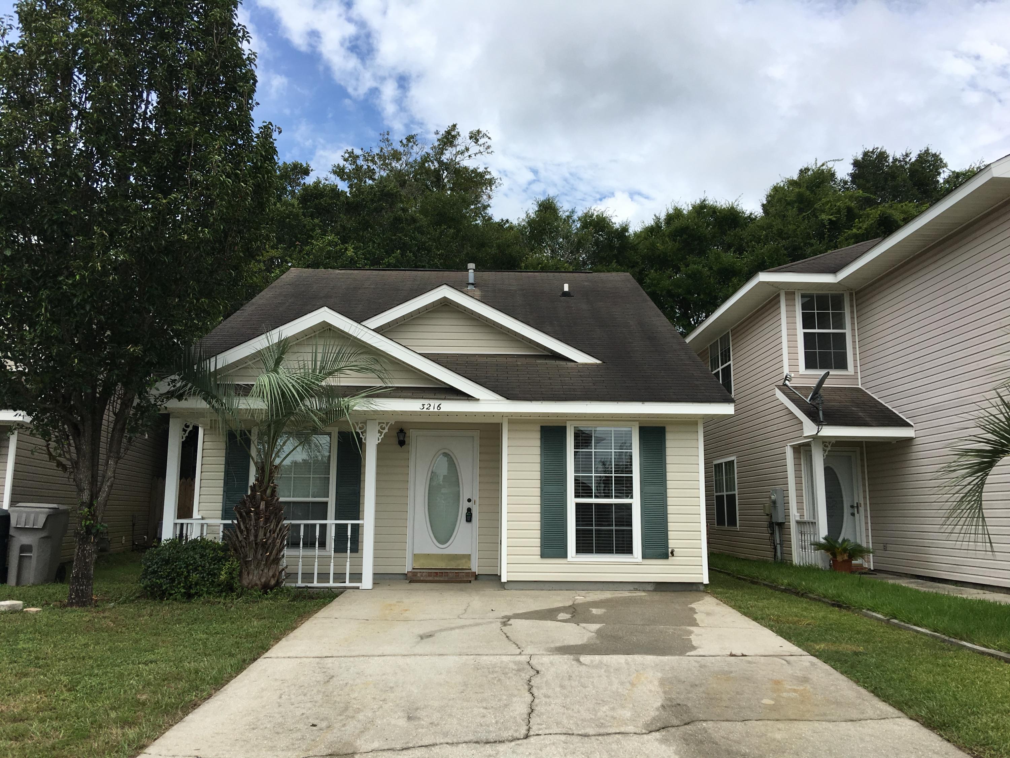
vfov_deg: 48.2
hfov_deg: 61.7
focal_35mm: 29
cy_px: 379
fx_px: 846
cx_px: 505
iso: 25
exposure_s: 1/1637
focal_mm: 4.15
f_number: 2.2
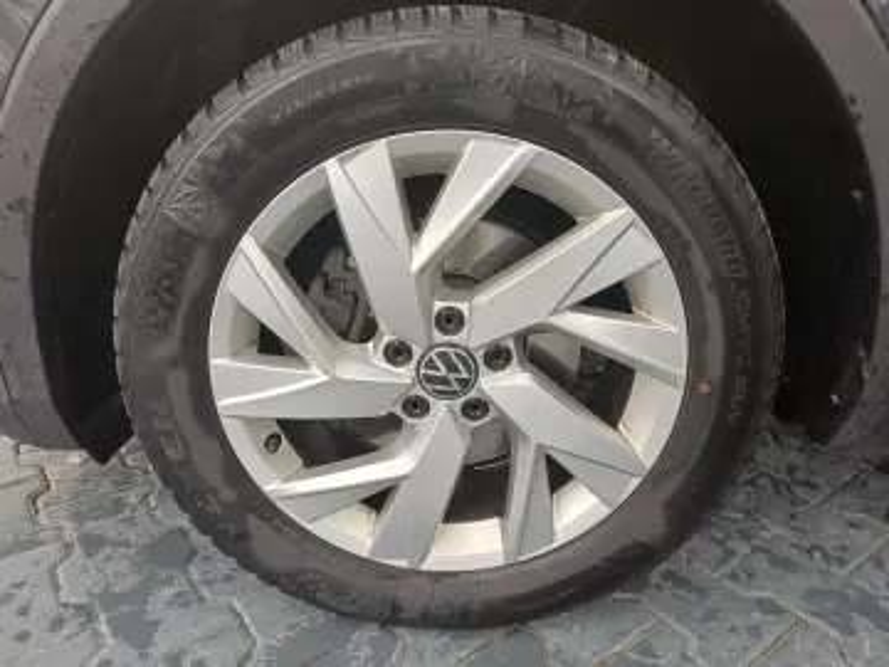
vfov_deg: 54.9
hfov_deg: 69.4
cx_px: 444
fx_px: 642
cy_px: 334
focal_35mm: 25
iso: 100
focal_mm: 4.65
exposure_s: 1/50
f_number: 1.8
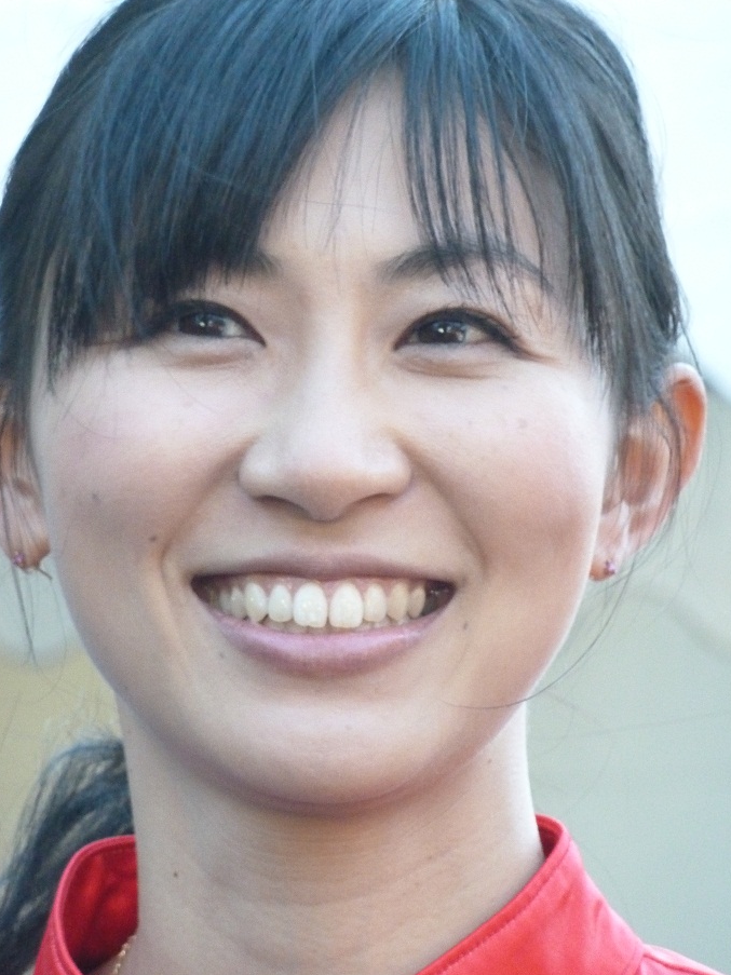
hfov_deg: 5.2
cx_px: 335
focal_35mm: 288
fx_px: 8111
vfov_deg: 6.9
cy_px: 523
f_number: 4.7
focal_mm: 42.6
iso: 800
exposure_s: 1/160
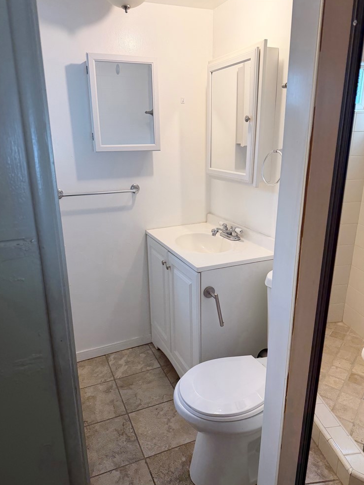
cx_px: 177
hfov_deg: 54.9
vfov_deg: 69.4
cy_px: 247
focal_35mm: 25
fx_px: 351
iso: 125
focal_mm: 6.76
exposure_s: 1/120
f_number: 1.78
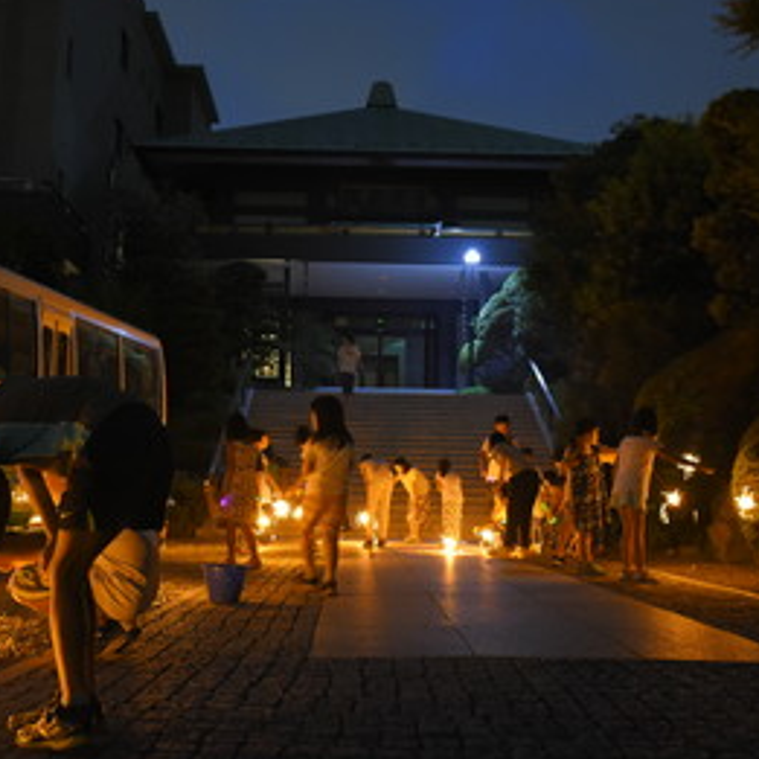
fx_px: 1091
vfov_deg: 38.3
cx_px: 361
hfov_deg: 38.3
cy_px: 324
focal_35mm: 44
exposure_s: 1/10
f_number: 3.5
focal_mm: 18
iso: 1250
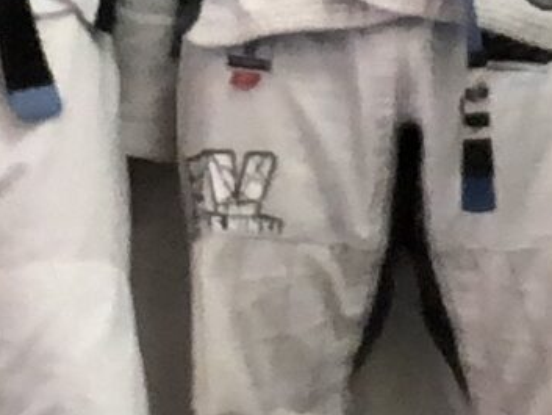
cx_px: 447
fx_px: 3701
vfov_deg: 6.3
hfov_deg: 8.5
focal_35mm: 232
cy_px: -258
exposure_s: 1/60
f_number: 2.2
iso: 200
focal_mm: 2.87
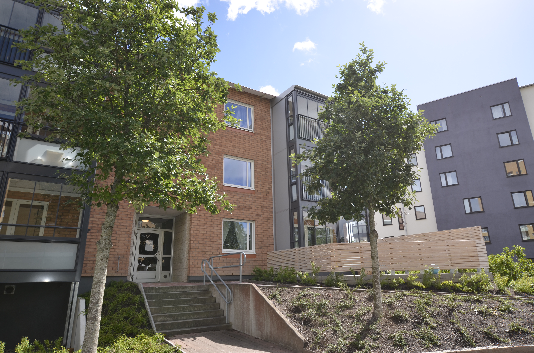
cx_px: 267
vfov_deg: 55.9
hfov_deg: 77.4
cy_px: 176
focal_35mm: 22
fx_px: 333
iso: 100
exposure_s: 1/250
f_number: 5.6
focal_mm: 15
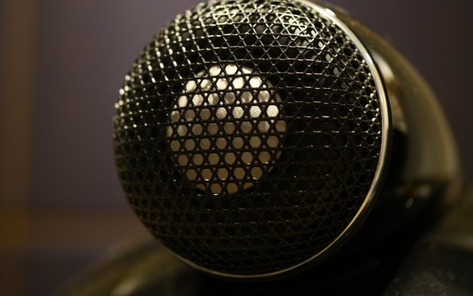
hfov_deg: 32.0
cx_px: 236
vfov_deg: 20.3
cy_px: 123
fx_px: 825
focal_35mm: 64
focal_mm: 30
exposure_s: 1/10
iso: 400
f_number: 2.8
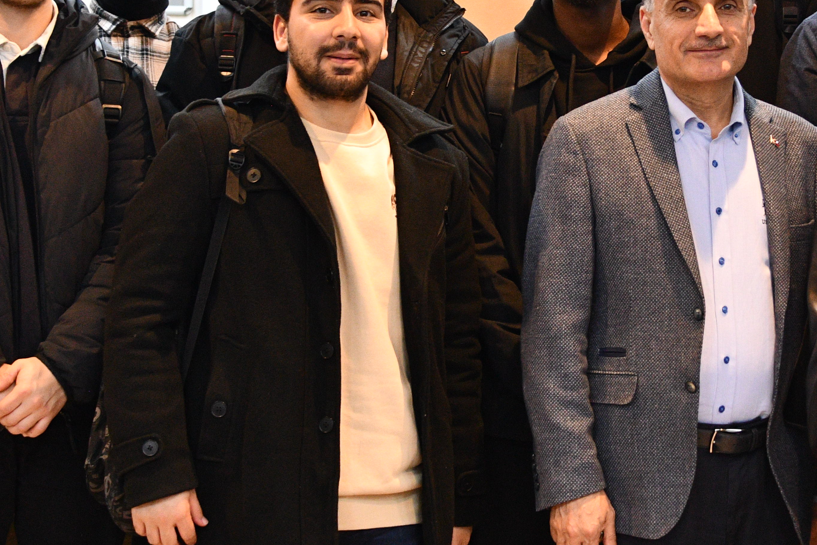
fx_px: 3336
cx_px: 685
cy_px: 131
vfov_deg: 9.3
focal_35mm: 147
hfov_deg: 13.9
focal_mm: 48
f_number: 4.5
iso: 2500
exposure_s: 1/80
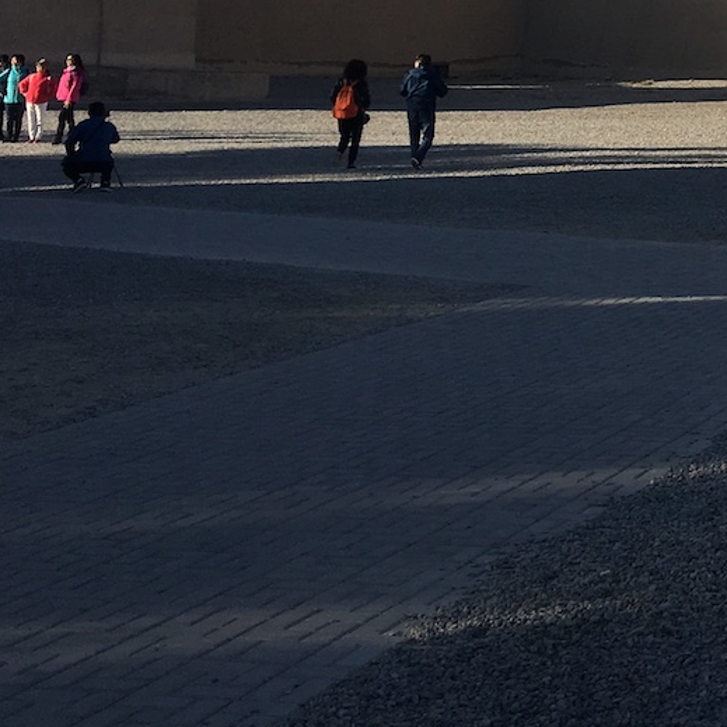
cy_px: -98
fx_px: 1877
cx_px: 1105
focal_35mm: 79
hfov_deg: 19.1
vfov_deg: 20.7
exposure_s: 1/1399
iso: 25
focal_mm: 4.15
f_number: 2.2
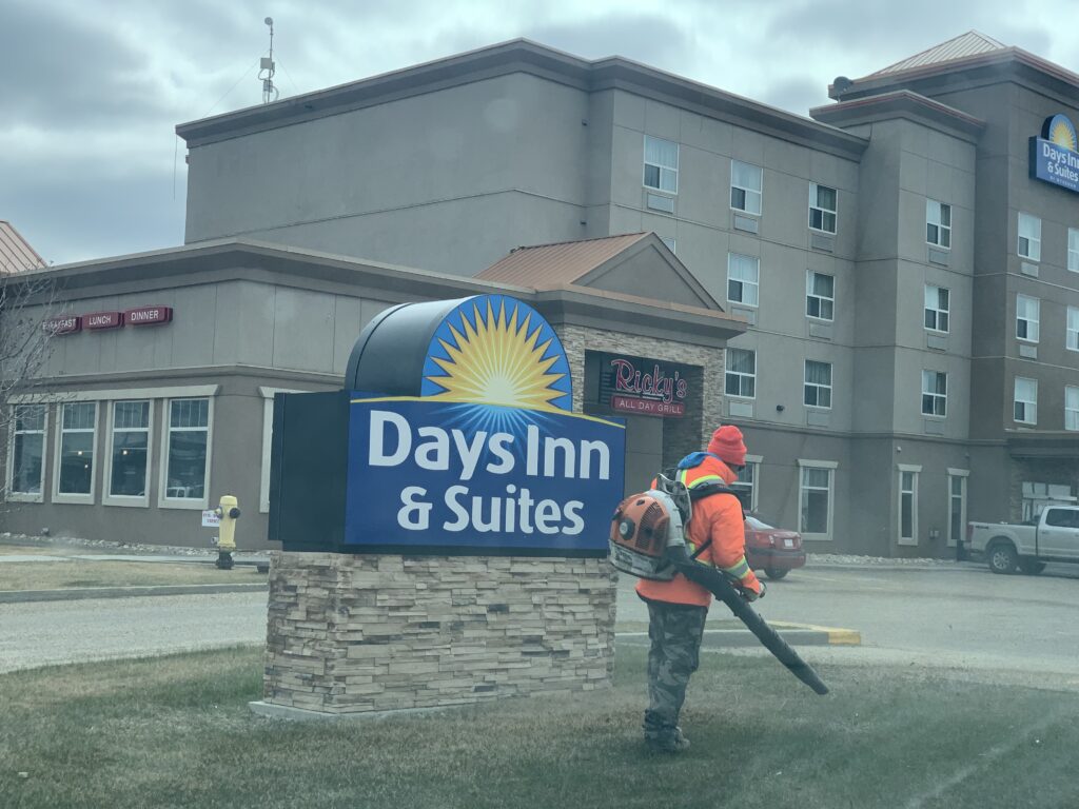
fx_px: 1621
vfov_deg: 28.0
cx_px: 540
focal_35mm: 52
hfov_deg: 36.8
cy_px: 404
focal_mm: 6
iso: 16
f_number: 2.4
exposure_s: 1/856
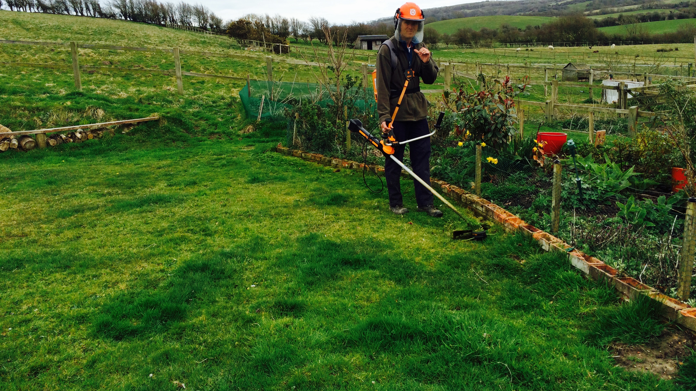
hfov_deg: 61.0
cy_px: 165
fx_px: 591
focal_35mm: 32
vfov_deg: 36.6
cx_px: 346
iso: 32
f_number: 2.2
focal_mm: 4.15
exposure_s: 1/1109
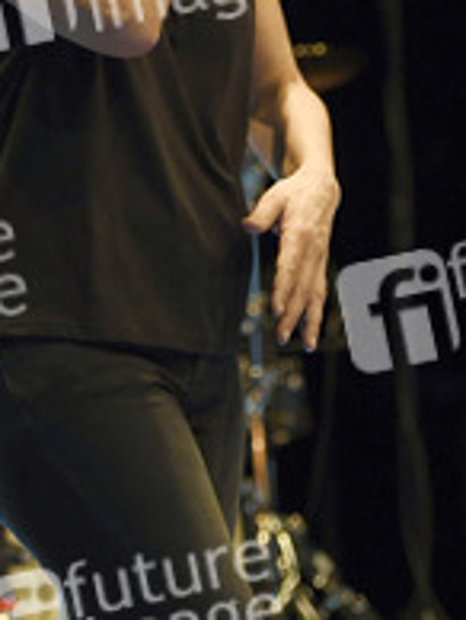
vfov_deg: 11.6
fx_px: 3045
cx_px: 211
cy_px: 137
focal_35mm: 170
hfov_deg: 8.8
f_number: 2.8
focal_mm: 86
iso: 2500
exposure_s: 1/200
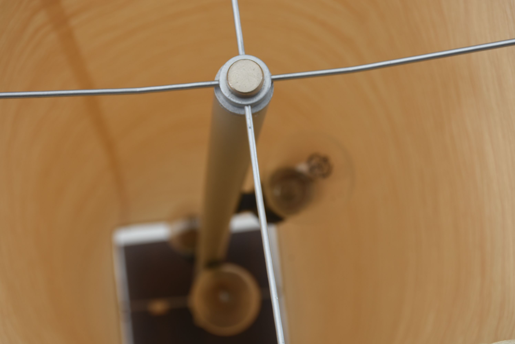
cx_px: 258
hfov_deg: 24.2
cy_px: 172
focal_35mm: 84
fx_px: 1203
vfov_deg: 16.3
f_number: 9
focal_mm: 56
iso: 160
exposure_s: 1/100
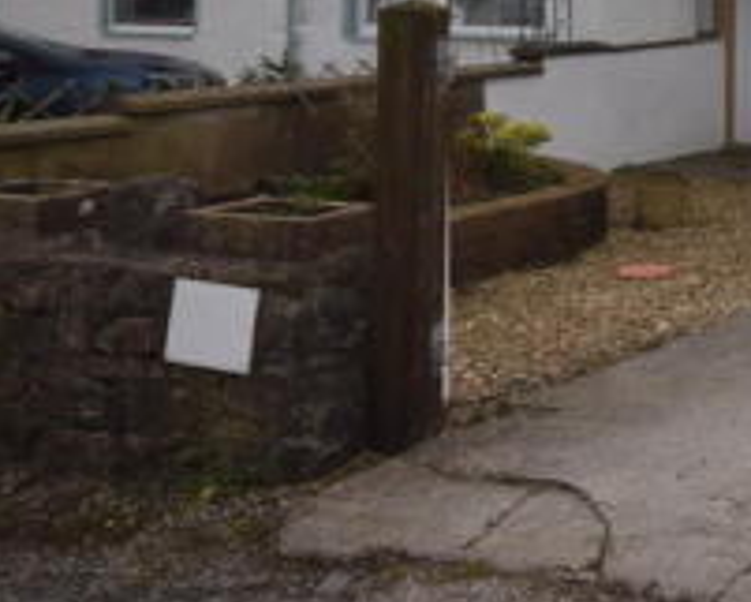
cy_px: -32
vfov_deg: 24.2
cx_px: 1153
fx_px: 1324
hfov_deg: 24.2
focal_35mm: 60
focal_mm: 13
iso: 100
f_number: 10
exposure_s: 1/200
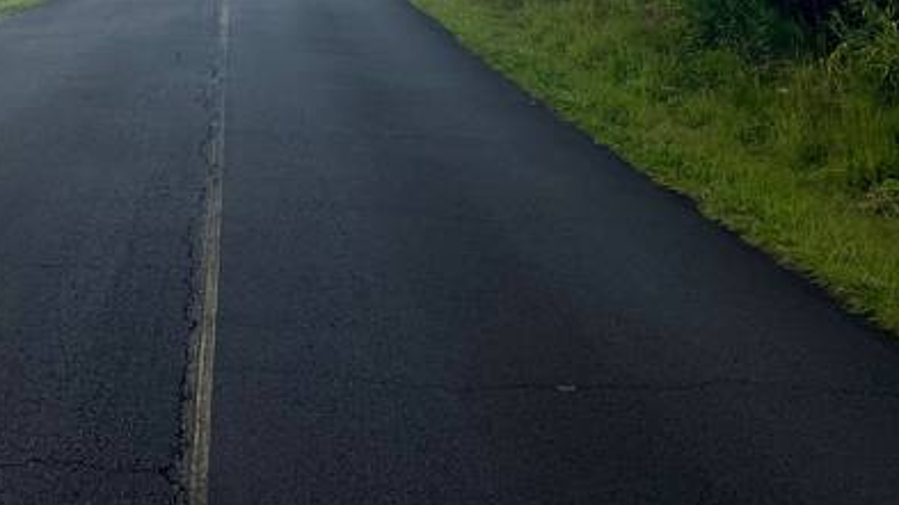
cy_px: -120
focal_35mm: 64
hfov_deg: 32.6
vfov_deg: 17.8
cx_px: 305
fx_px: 1526
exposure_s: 1/6579
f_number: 1.5
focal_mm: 5.7
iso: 50
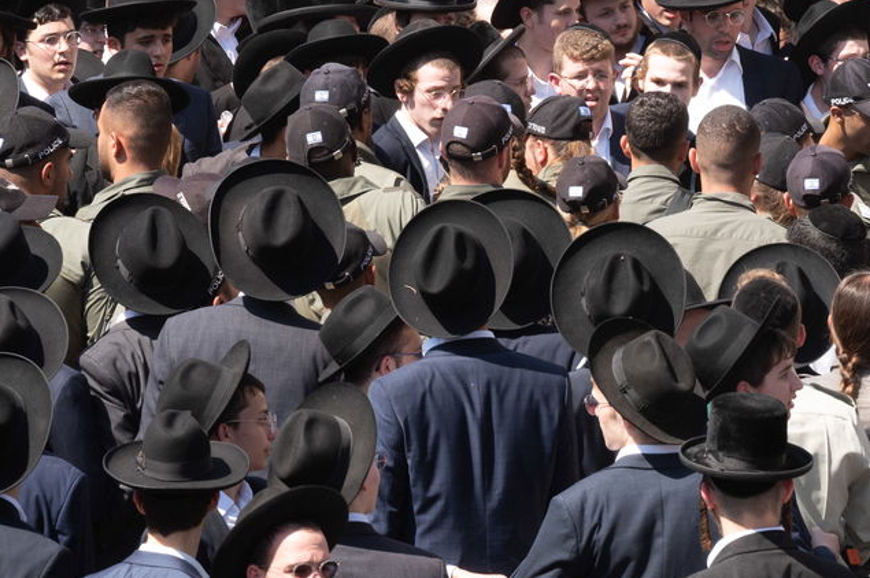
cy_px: 129
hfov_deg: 4.7
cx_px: 732
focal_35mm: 441
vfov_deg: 3.1
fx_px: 10646
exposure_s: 1/400
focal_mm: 200
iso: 800
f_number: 13
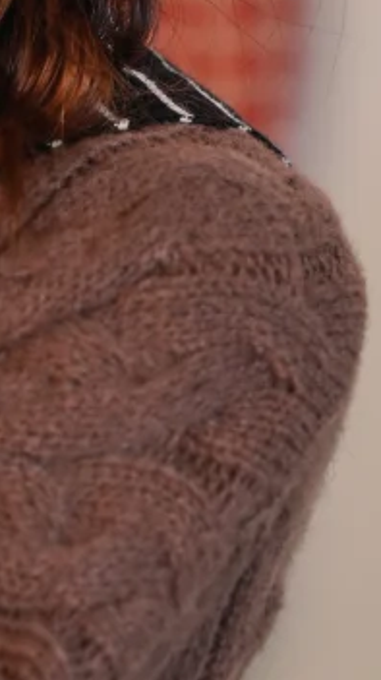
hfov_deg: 3.7
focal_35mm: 327
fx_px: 5881
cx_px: -319
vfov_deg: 6.6
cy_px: 174
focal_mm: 67.6
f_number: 2.8
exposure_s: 1/125
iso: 500
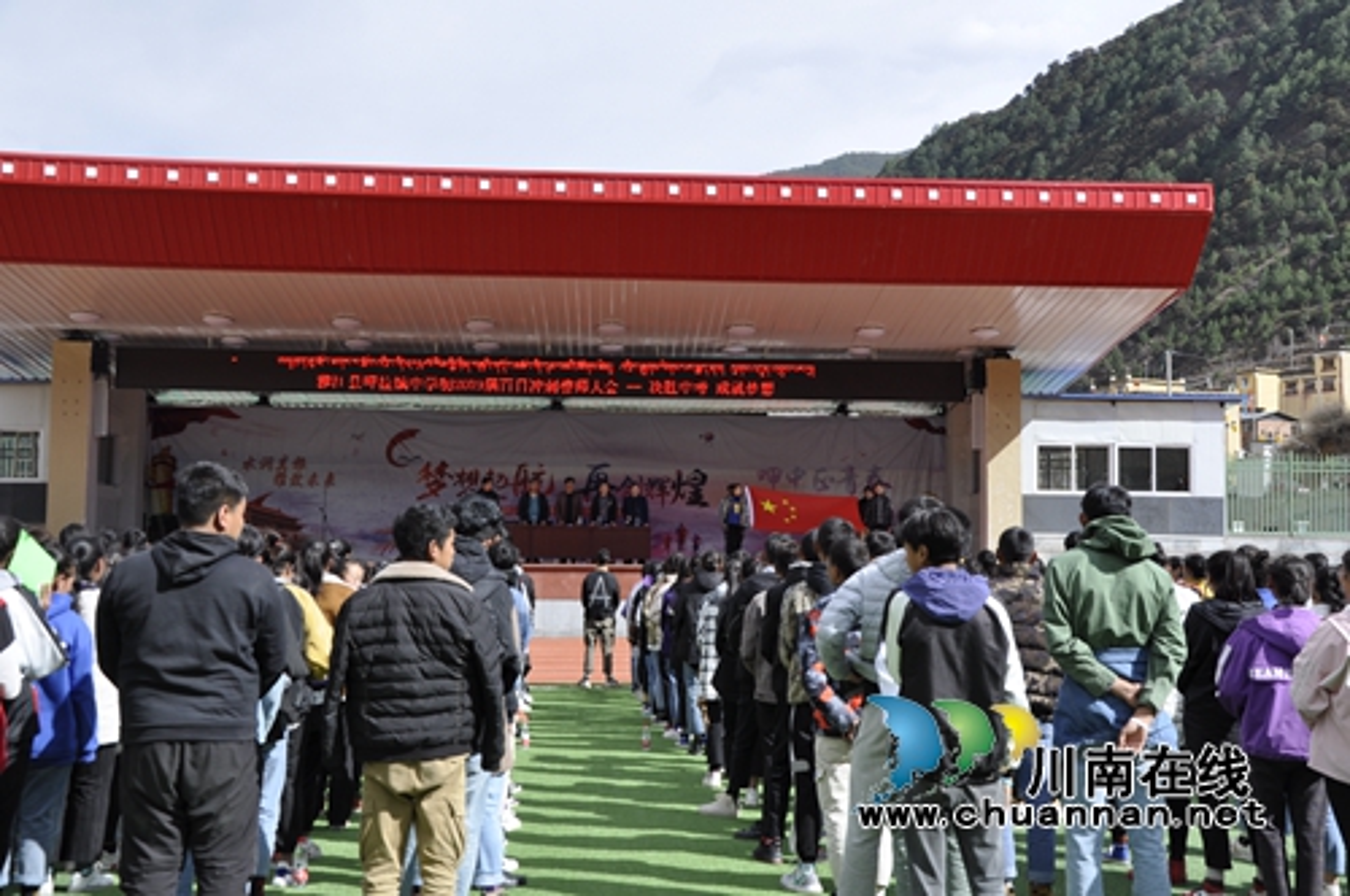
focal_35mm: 42
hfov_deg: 46.5
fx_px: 1573
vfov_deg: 31.8
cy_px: 448
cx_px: 675
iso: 200
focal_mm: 28
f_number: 9.5
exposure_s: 1/350
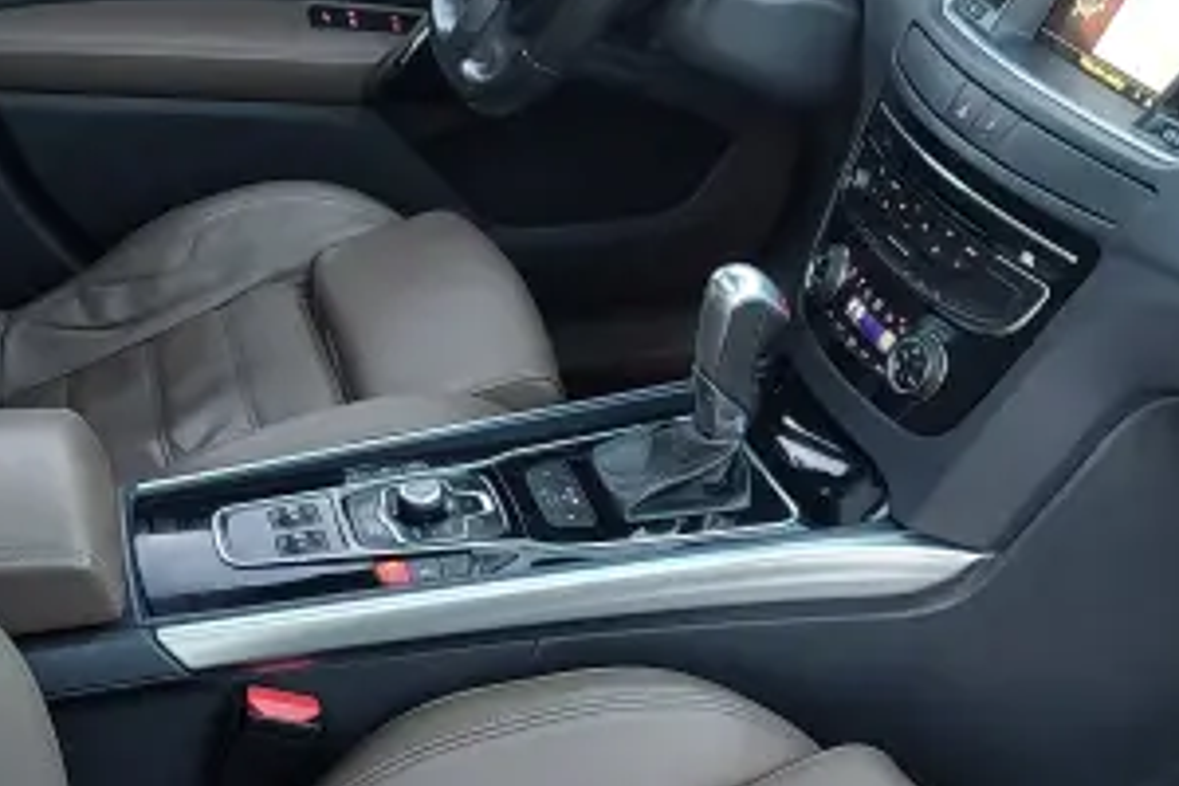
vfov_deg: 26.3
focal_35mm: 51
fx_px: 1670
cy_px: 534
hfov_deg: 38.9
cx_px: 578
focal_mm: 5.56
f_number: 1.8
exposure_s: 1/33.3
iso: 875
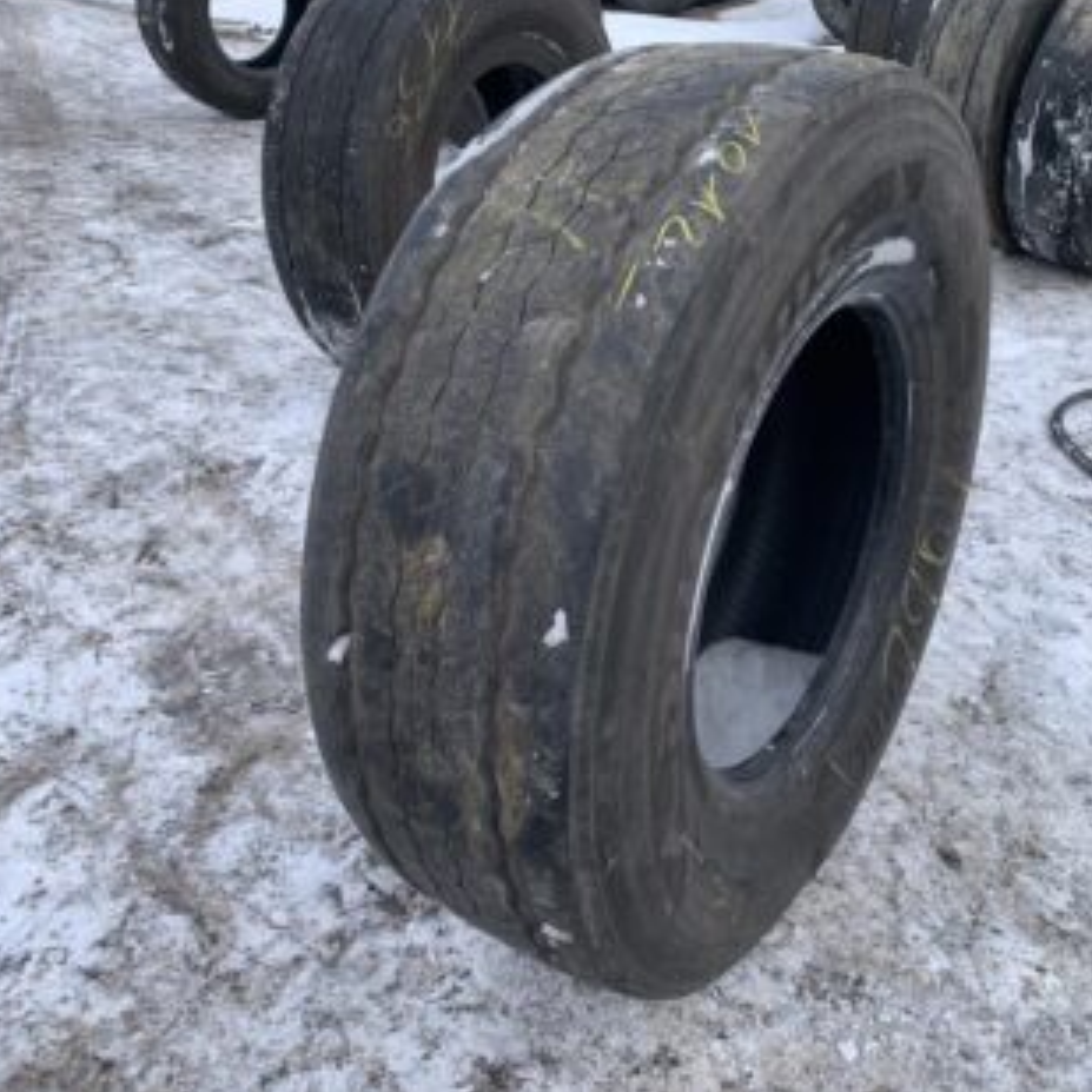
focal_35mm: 32
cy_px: 525
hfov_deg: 51.0
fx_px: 1142
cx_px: 615
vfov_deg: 51.1
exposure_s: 1/488
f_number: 1.8
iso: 25
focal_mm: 4.25
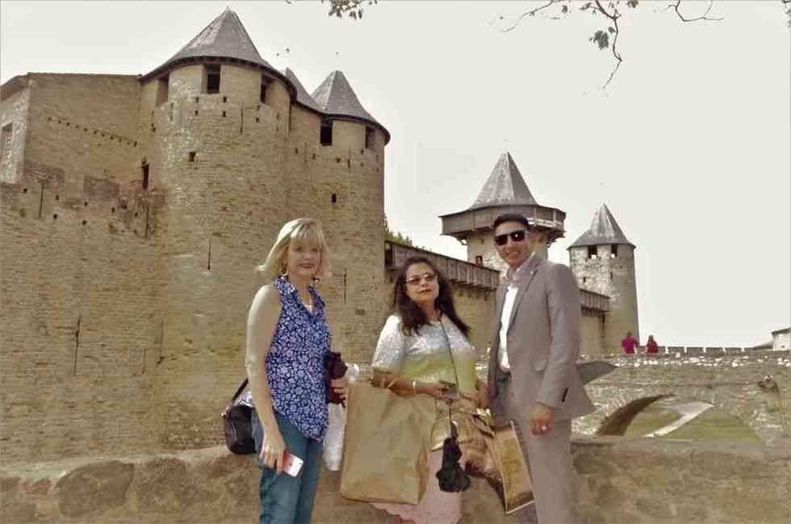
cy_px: 262
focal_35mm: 27
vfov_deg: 47.7
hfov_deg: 67.5
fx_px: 592
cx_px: 396
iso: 3200
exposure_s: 1/180
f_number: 22
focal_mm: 18
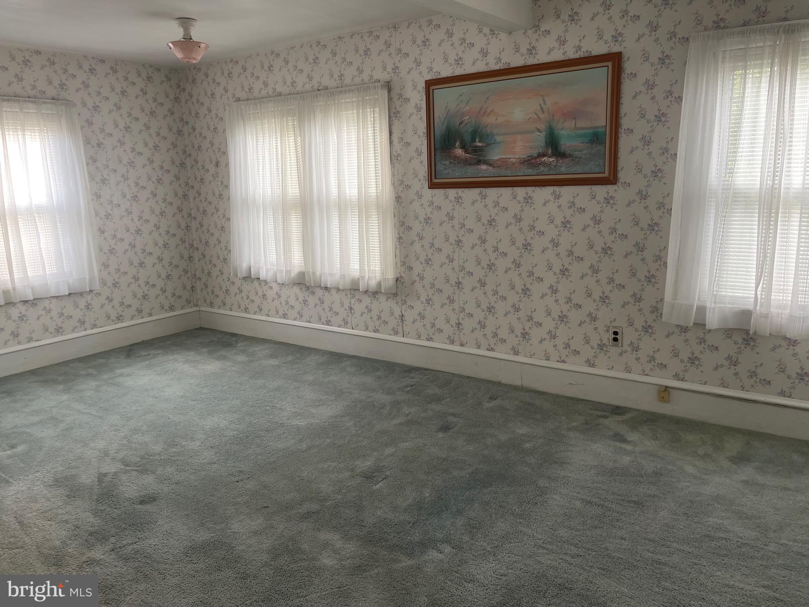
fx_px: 584
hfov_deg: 69.4
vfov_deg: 54.9
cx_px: 404
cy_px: 304
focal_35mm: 25
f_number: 1.6
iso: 125
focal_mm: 5.1
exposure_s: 1/101
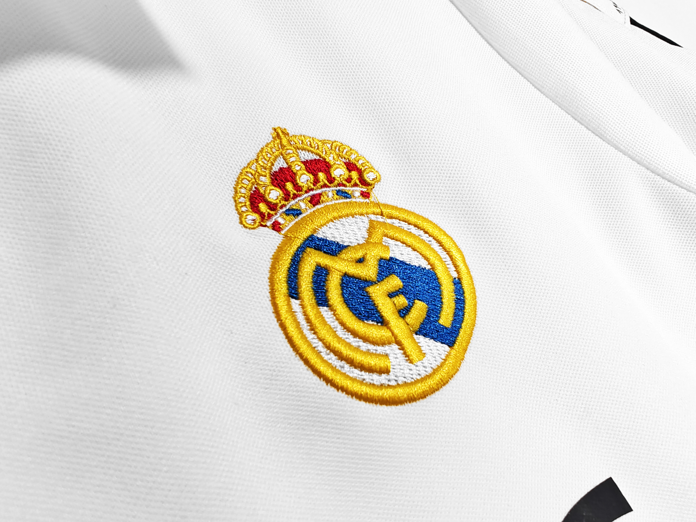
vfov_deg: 58.9
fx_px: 462
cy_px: 261
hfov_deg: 73.9
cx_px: 348
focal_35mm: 23
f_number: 2.2
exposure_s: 1/60
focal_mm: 2.59
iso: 144
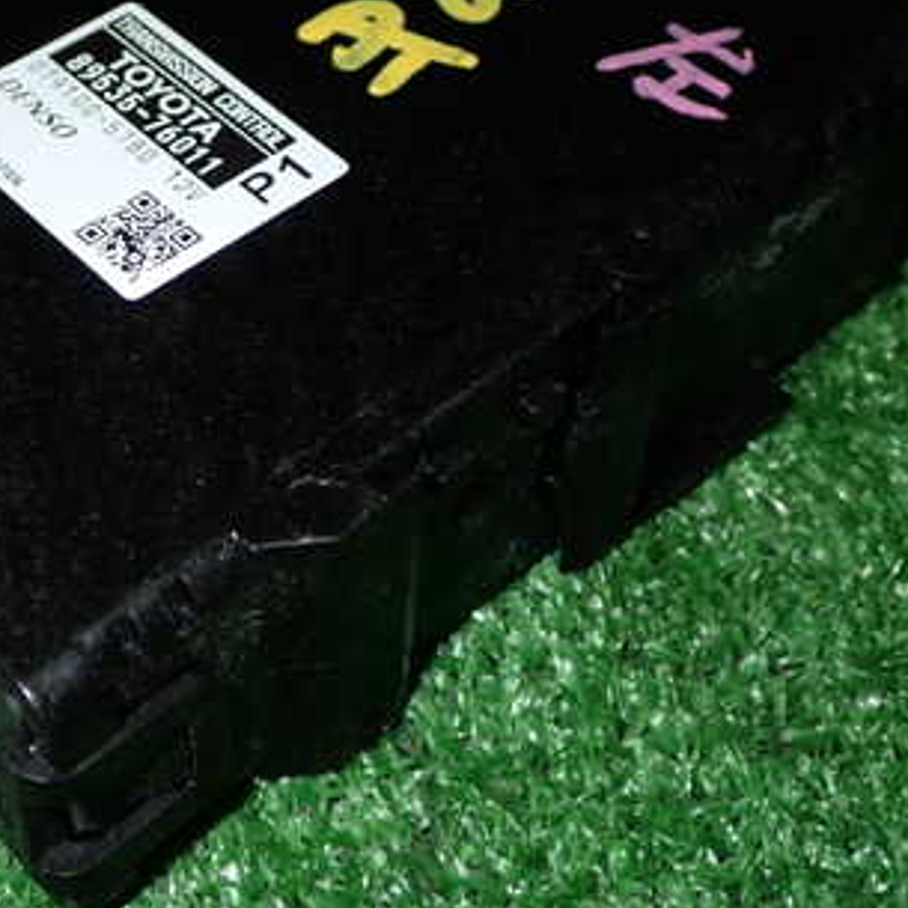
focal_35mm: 66
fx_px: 1959
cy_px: 324
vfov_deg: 26.0
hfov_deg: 25.9
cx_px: 256
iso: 200
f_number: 8
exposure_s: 1/40
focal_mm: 6.83
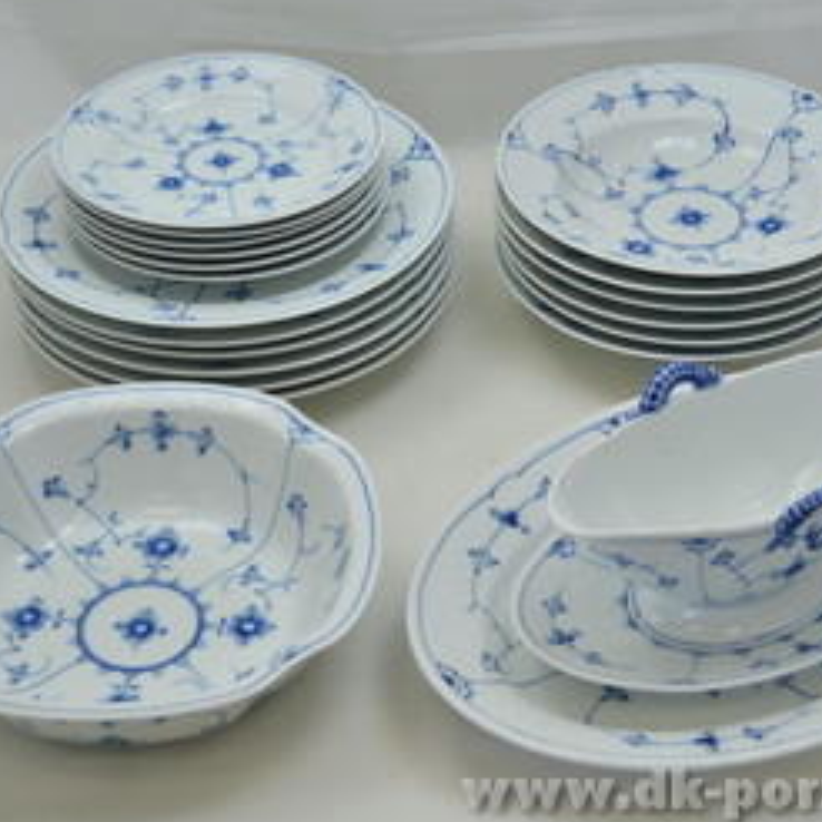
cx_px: 468
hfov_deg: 27.7
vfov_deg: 27.7
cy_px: 419
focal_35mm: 62
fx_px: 1666
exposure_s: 1/25
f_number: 4.5
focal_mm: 30
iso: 200
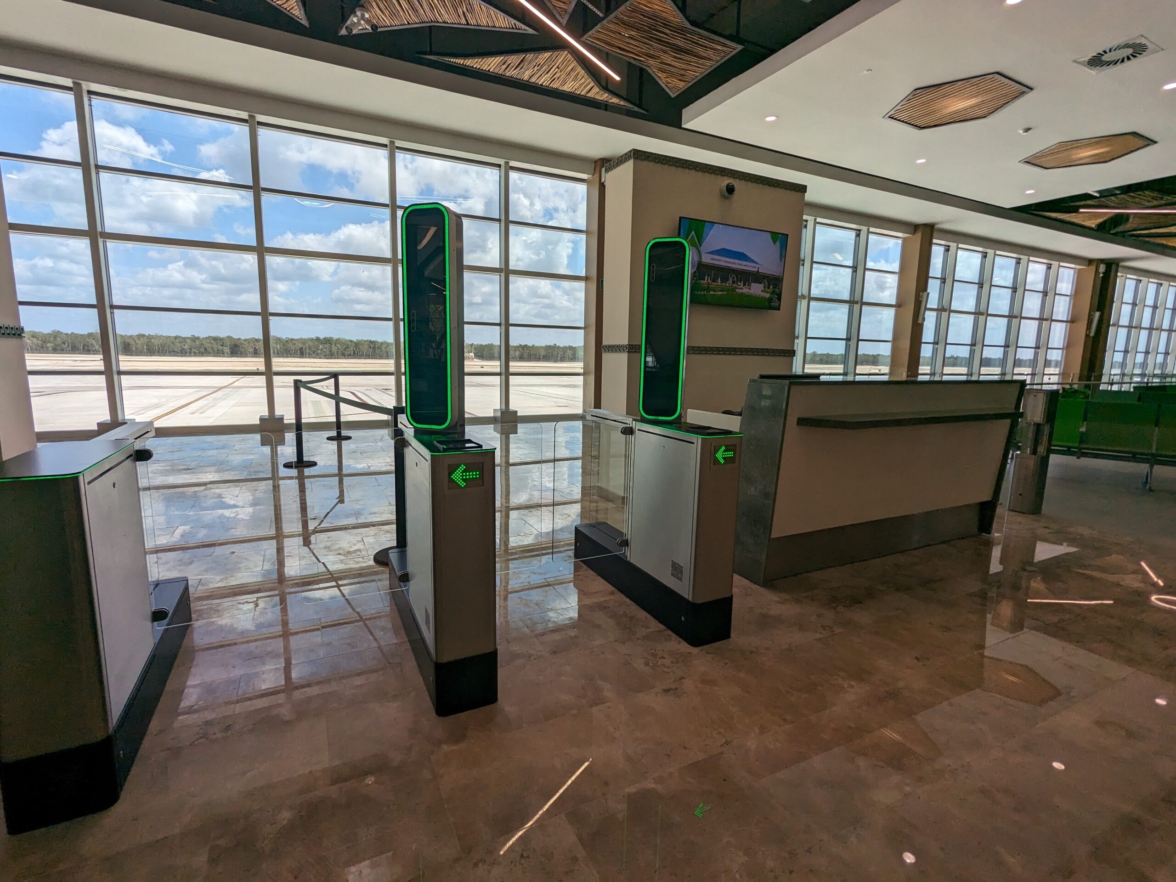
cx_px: 588
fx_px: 544
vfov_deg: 78.1
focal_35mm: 16
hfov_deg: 94.5
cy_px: 441
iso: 47
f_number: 2.2
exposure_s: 1/678
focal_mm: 2.35
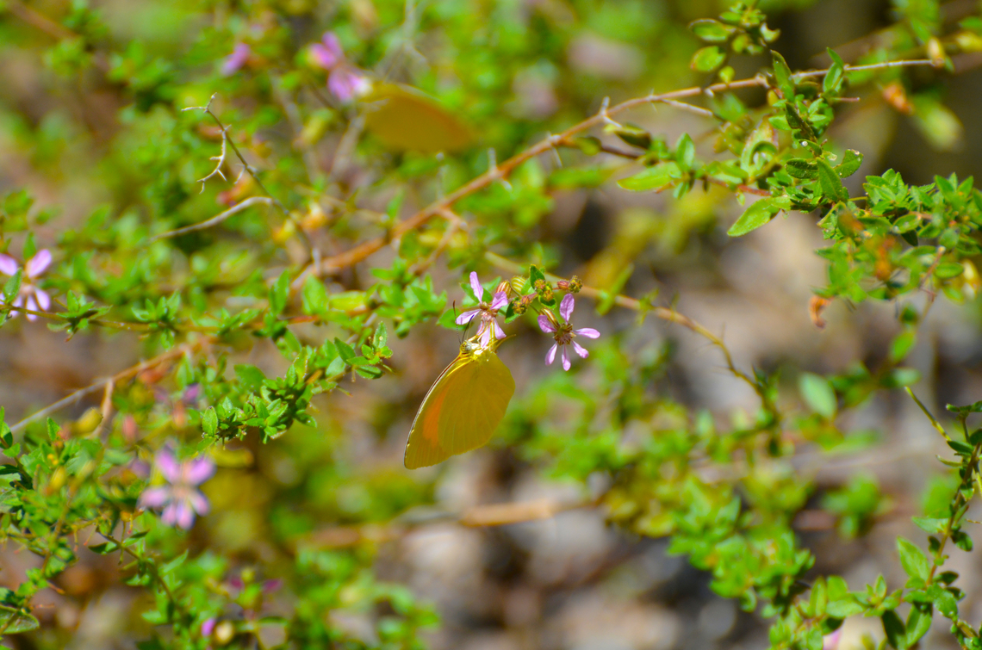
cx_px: 491
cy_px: 325
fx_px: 11433
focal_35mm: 420
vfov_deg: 3.3
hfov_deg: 4.9
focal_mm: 280
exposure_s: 1/1600
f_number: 6.3
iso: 400
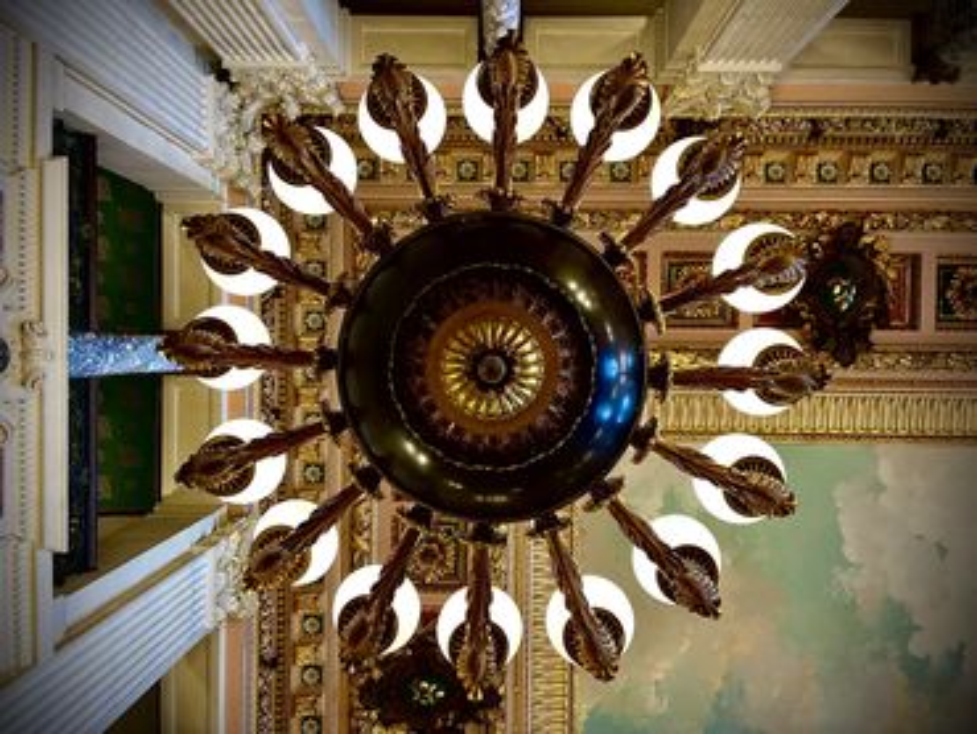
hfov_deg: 67.3
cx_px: 488
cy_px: 367
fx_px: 734
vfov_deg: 53.1
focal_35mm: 26
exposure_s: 1/60
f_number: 1.6
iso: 250
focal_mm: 5.1
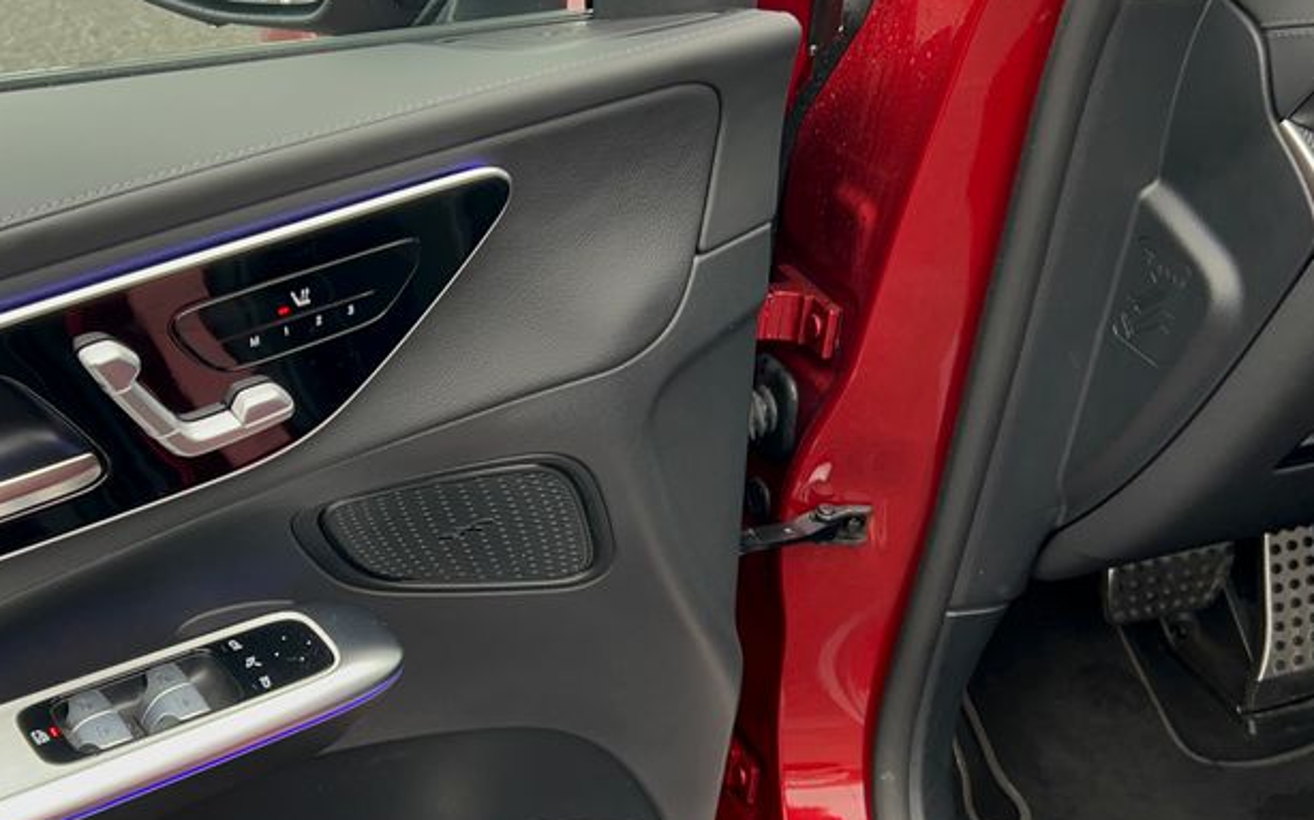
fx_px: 1646
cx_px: 439
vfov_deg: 27.7
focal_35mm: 46
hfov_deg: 42.9
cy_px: 574
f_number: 1.5
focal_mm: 5.7
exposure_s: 1/51
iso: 80
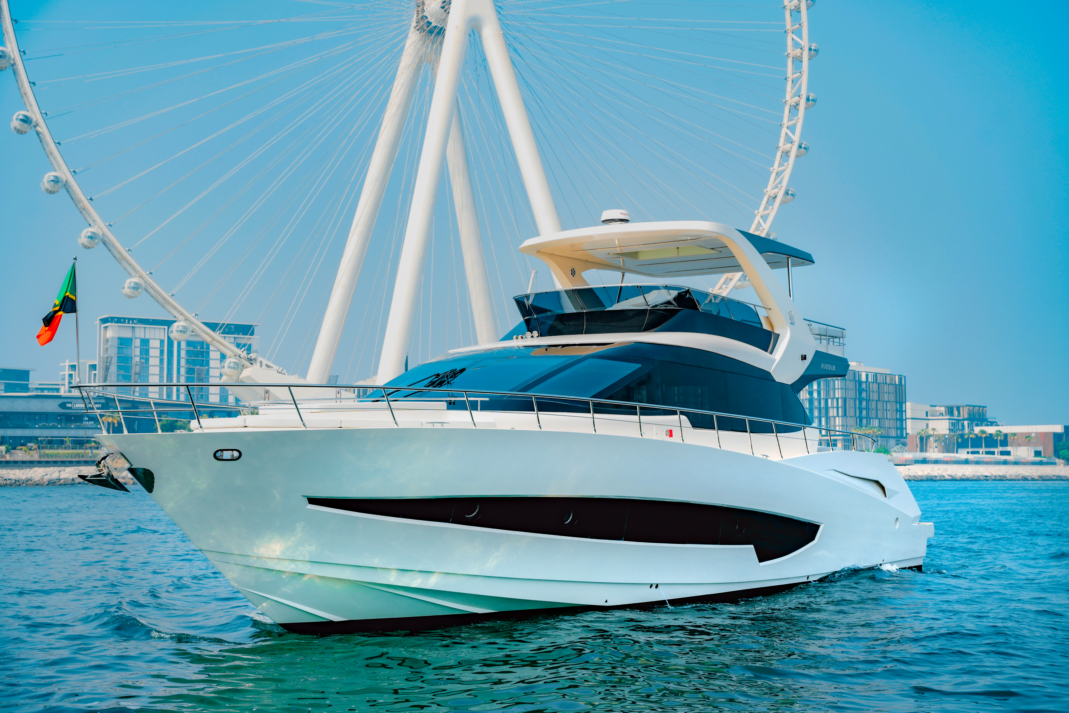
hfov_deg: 40.0
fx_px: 1470
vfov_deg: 27.3
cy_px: 356
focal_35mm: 50
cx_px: 534
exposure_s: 1/800
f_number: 4.5
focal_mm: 49.5
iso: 80
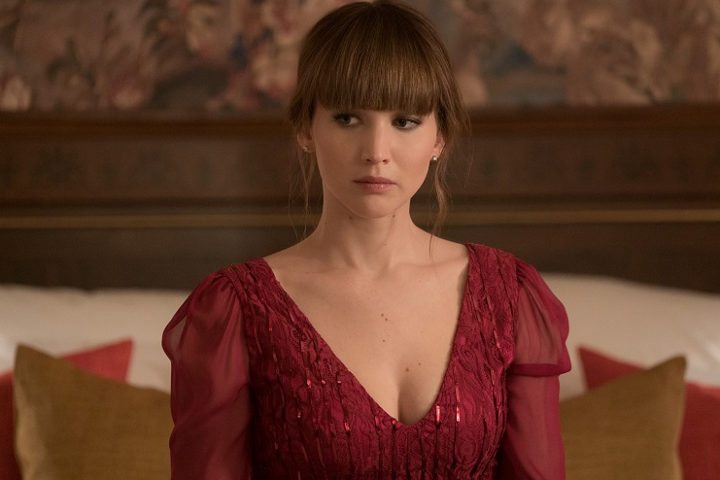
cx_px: 369
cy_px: 228
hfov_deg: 9.5
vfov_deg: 6.4
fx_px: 4320
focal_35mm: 216
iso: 4000
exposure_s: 1/100
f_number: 4
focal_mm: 200
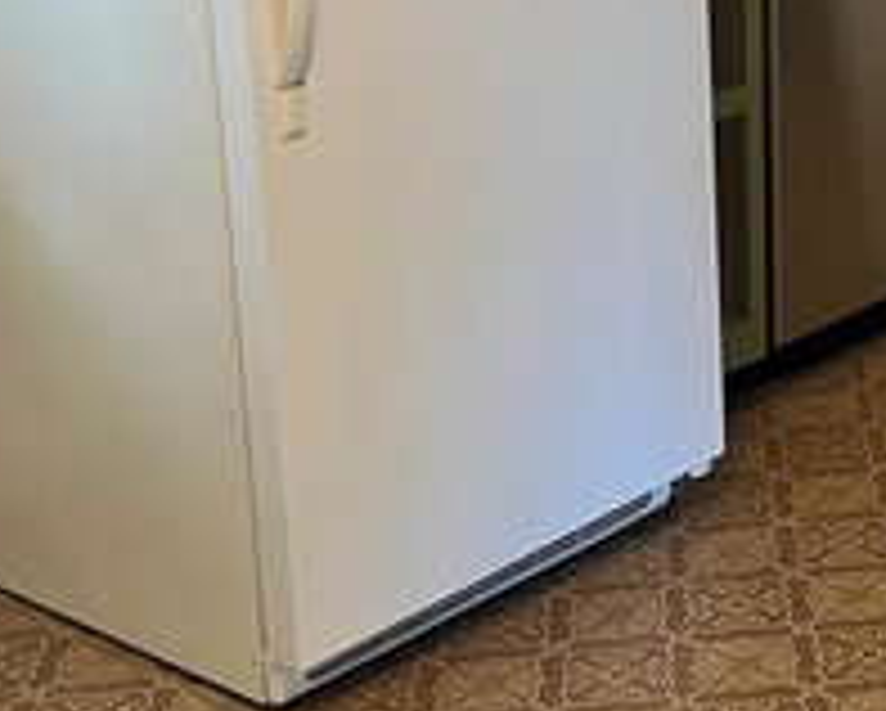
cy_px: -70
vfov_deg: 16.9
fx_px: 2310
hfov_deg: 20.6
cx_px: 1007
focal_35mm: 88
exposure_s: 1/60
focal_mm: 5.1
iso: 125
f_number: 1.6
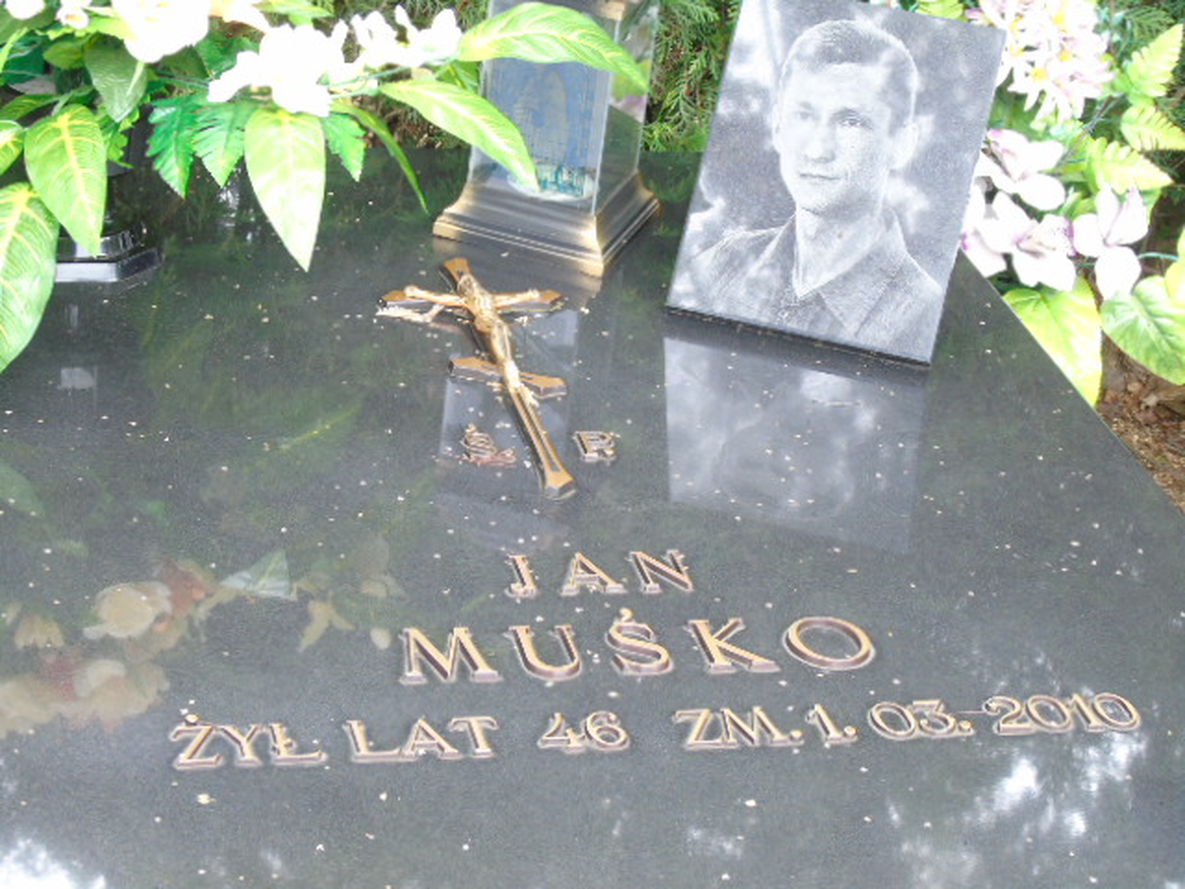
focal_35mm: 82
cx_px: 592
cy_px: 444
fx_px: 2807
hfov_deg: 23.8
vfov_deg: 18.0
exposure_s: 1/30
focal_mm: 15
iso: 200
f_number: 4.1
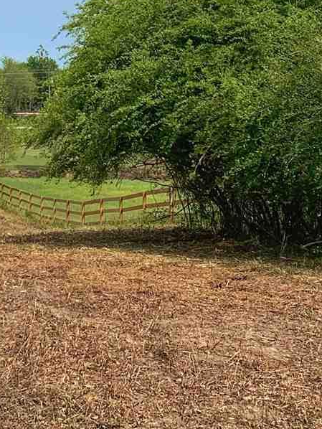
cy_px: -30
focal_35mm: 89
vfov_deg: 21.0
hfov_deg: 16.4
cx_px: 28
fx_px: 1103
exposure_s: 1/2833
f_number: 1.8
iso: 25
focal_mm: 4.25
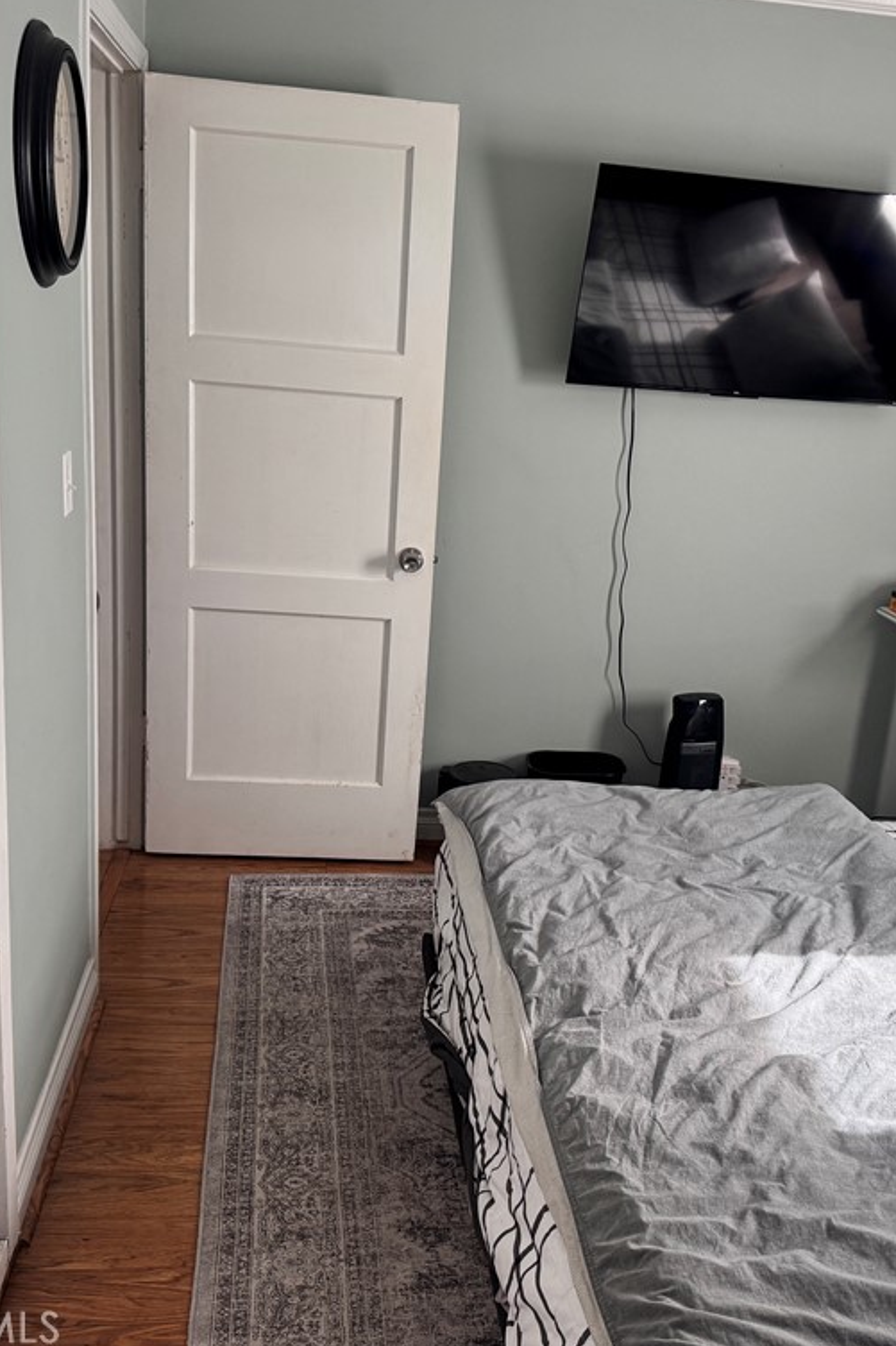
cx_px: 497
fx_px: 1270
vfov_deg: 55.8
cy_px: 666
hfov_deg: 38.8
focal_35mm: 34
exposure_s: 1/121
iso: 200
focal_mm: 6.76
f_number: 1.78
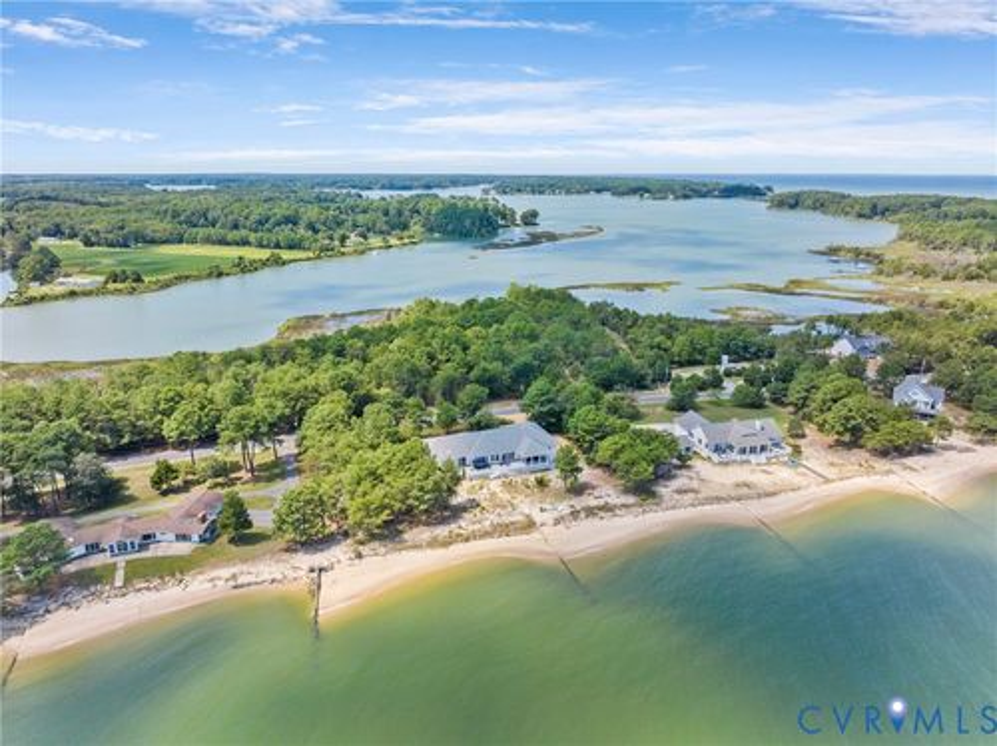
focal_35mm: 24
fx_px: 691
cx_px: 498
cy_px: 373
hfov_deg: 71.6
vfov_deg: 56.7
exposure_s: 1/13
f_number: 8
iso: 800
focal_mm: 12.29
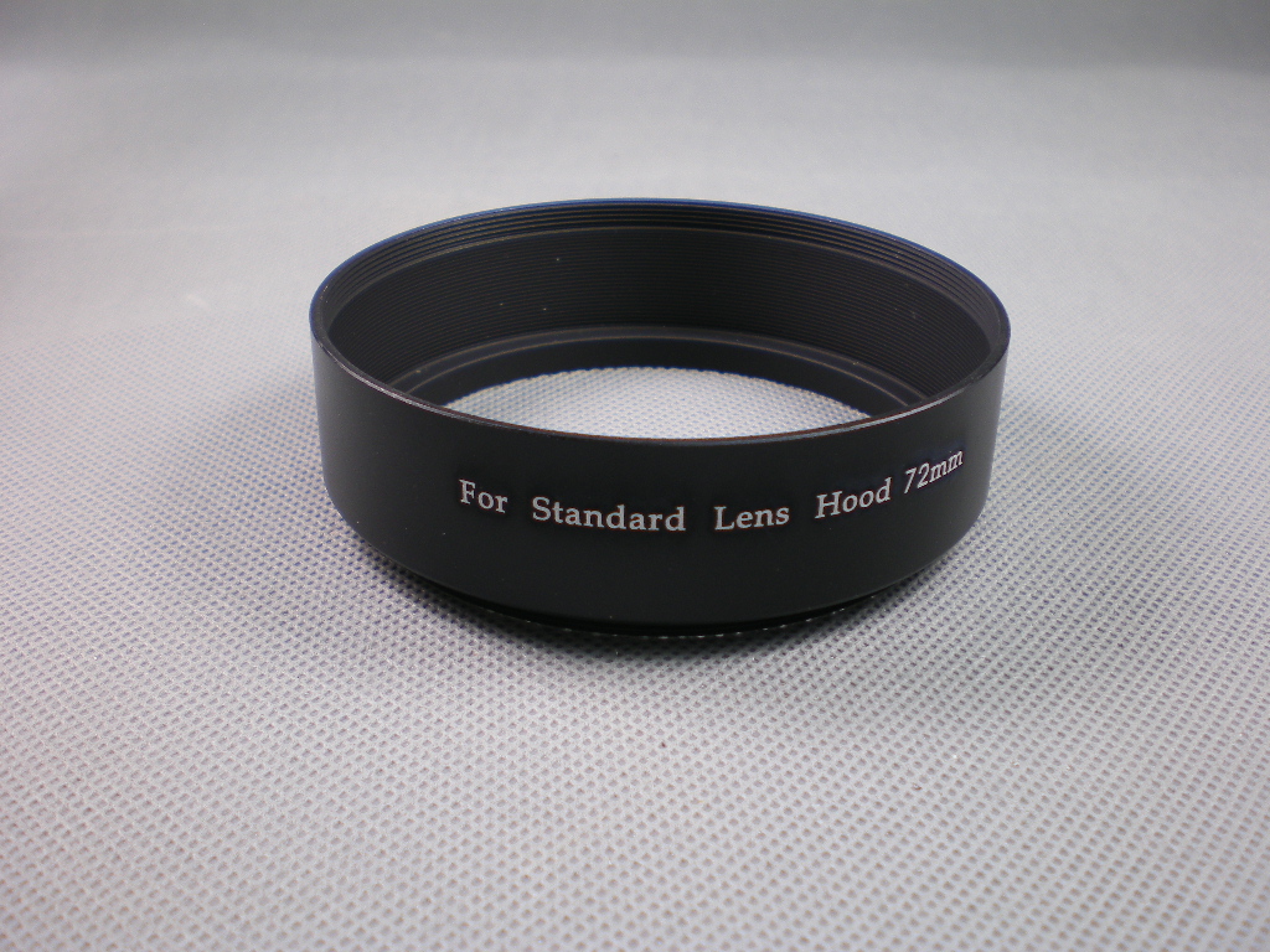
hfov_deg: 49.0
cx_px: 635
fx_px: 1394
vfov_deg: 37.7
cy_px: 476
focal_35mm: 38
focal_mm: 6.3
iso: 64
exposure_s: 1/40
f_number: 3.1
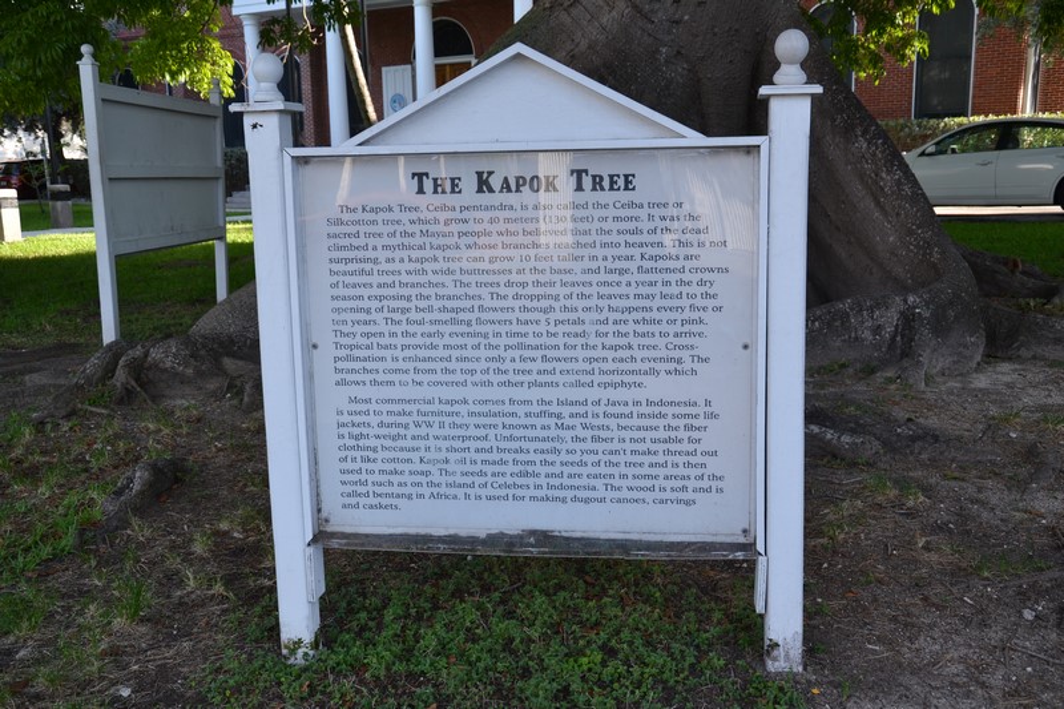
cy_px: 354
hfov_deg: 51.3
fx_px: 1108
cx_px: 532
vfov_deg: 35.5
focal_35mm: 38
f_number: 5.6
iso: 180
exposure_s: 1/125
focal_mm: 25
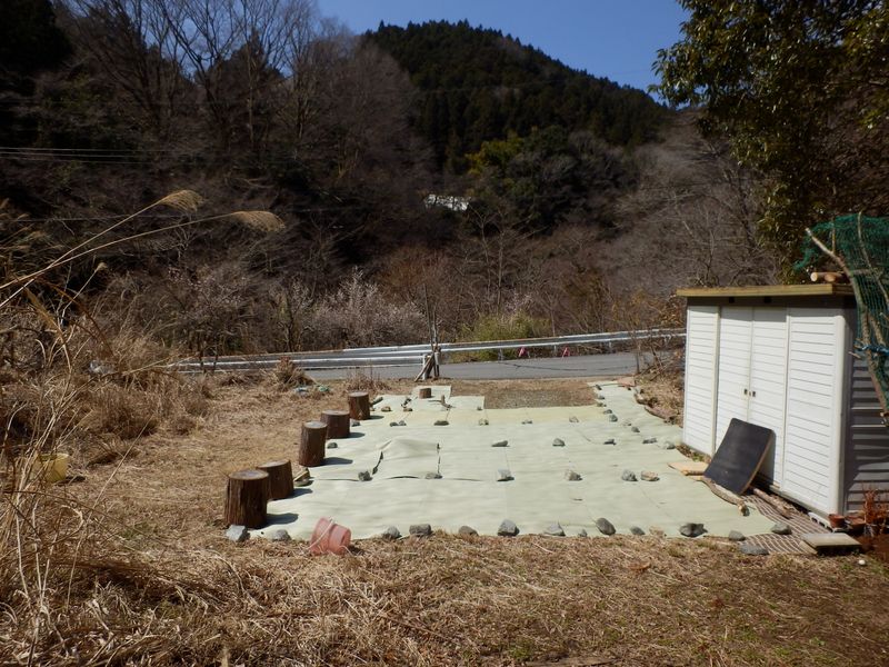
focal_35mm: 24
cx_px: 444
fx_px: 616
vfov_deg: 56.8
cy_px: 334
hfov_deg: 71.6
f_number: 7.9
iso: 80
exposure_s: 1/250
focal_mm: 4.2
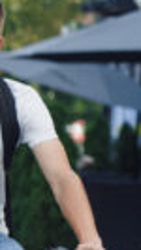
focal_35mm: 302
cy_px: 304
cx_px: -348
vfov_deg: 7.1
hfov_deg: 3.9
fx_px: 2003
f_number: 2.5
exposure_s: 1/1000
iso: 200
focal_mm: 50
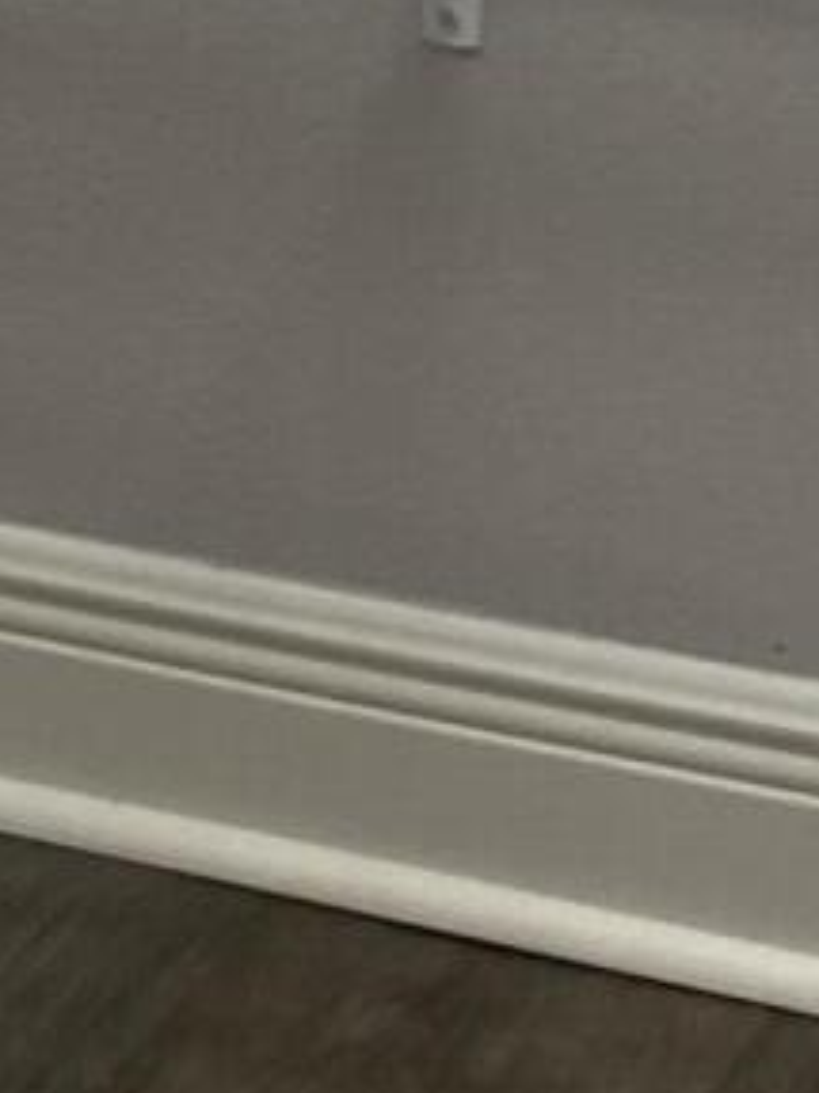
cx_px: 354
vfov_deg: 9.5
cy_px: -1653
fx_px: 5714
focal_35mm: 181
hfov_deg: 8.2
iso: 64
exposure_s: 1/60
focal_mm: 4.25
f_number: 1.8
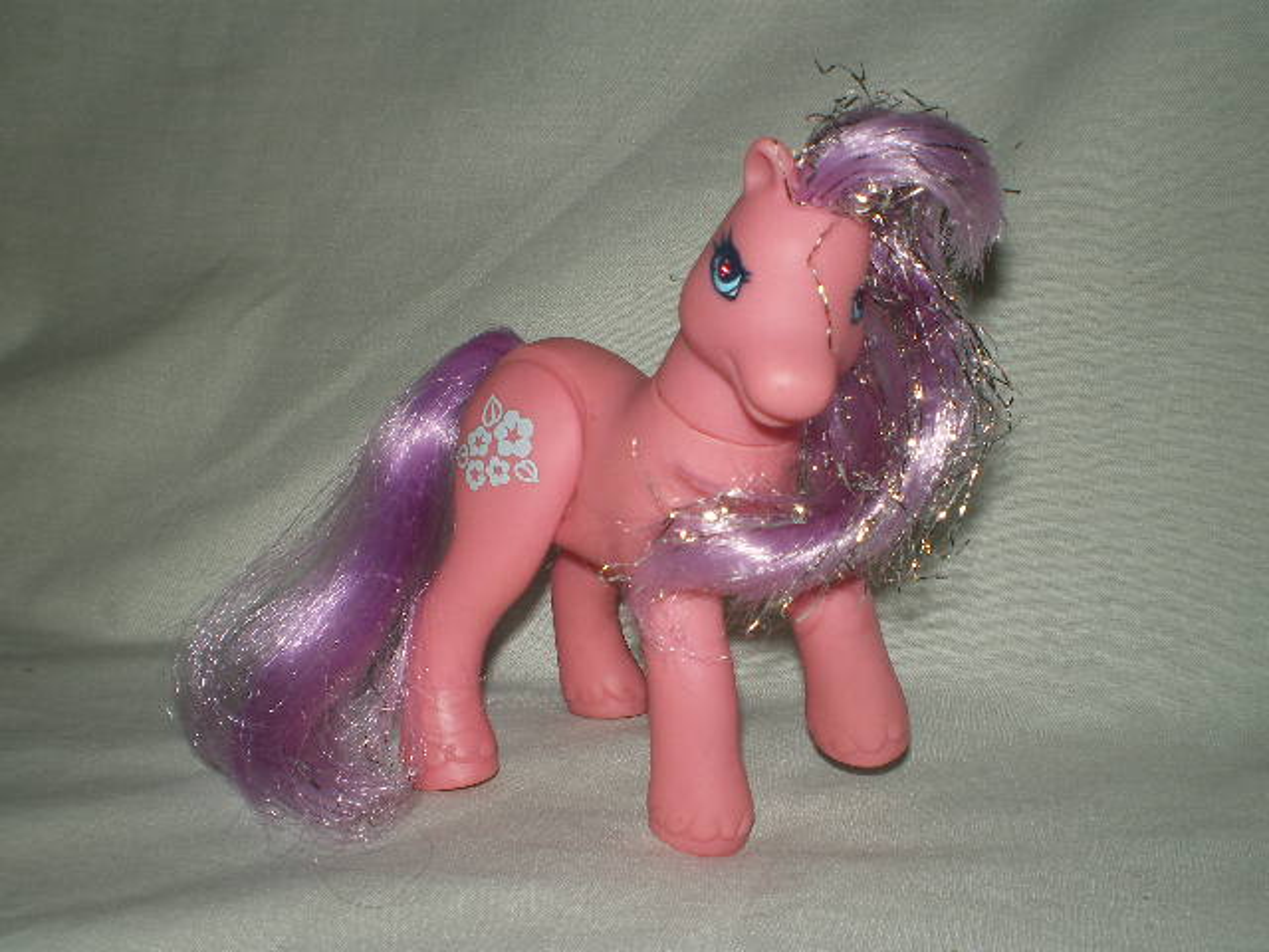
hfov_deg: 49.0
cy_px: 476
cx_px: 634
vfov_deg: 37.7
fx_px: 1393
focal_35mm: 38
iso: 64
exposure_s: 1/30
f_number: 4.6
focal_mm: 6.3
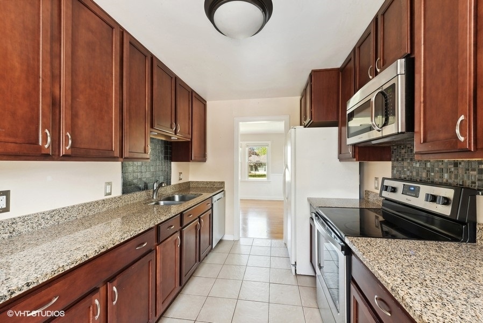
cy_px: 162
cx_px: 242
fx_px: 188
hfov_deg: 104.2
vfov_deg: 81.3
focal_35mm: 14
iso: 200
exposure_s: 1/3.33
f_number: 9
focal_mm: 14
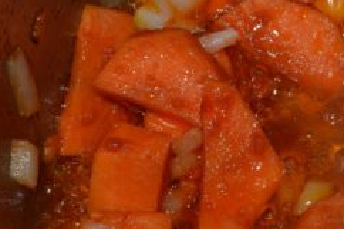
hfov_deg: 14.2
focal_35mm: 139
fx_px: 1327
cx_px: 442
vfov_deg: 9.8
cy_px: 190
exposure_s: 1/60
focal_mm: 32
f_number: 8
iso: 100
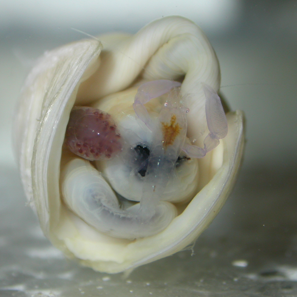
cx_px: 128
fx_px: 1126
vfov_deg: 15.0
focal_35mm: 116
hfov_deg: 15.0
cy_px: 148
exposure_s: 1/60.3
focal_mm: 20.4
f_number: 3.9
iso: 100
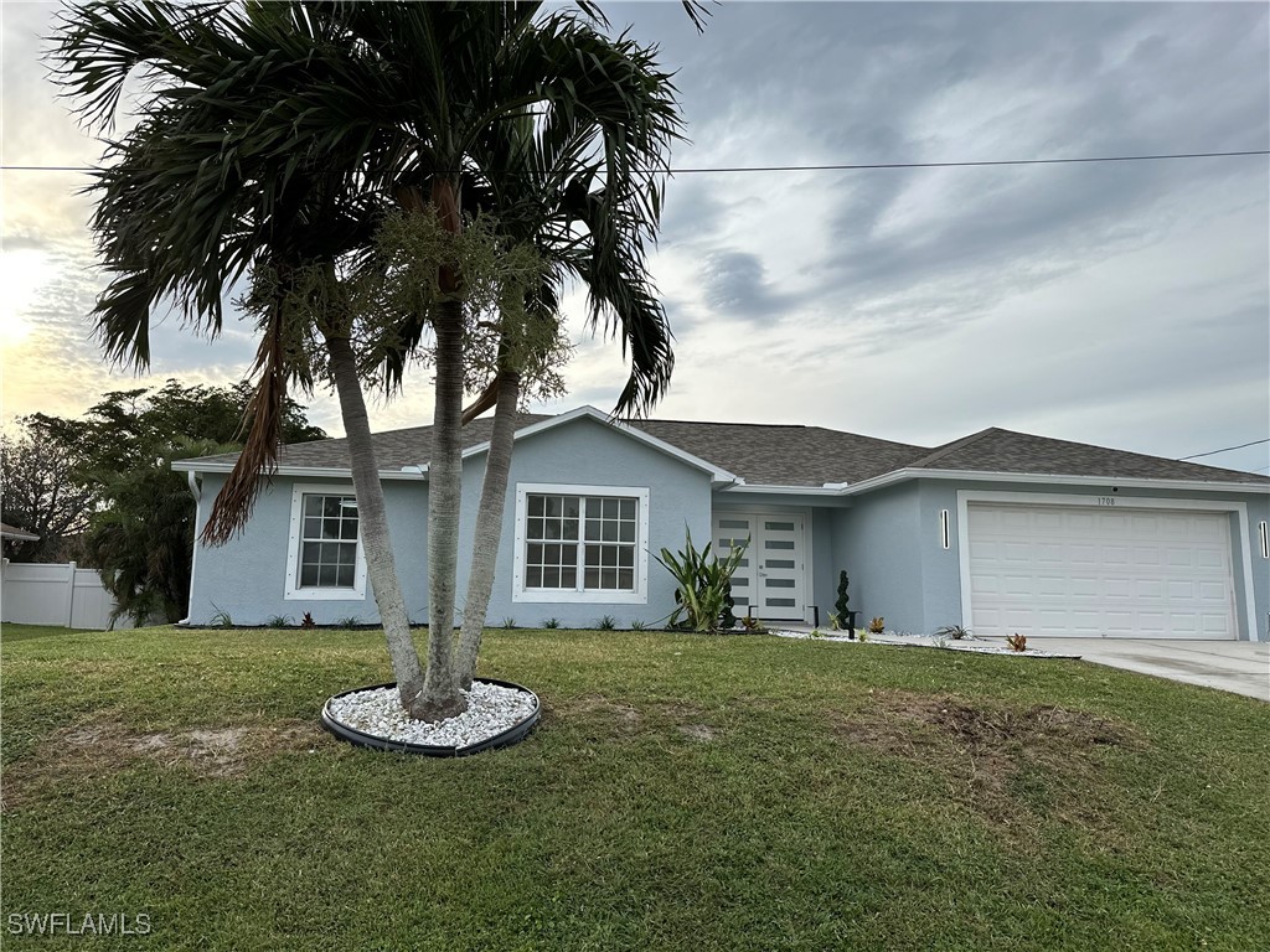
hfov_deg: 71.6
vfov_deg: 56.8
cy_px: 476
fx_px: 881
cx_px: 635
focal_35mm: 24
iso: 80
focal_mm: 6.86
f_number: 1.78
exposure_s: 1/2882
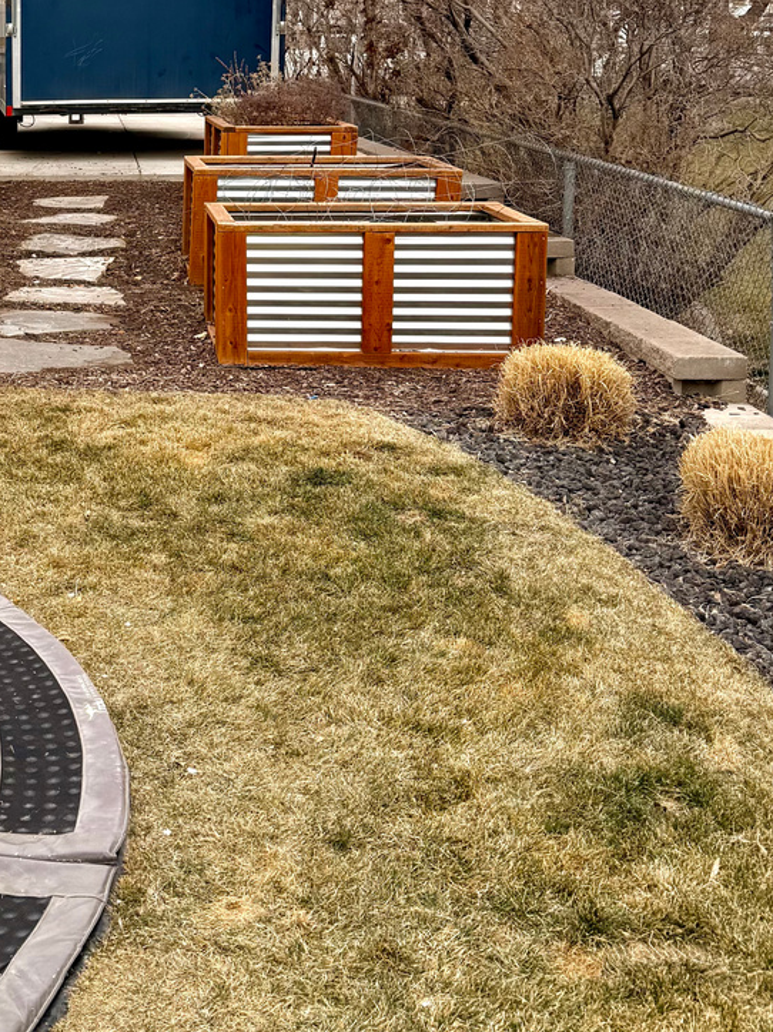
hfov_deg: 27.1
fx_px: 1519
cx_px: 16
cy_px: 271
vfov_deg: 36.7
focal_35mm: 51
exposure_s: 1/2000
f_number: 1.78
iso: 80
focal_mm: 6.76
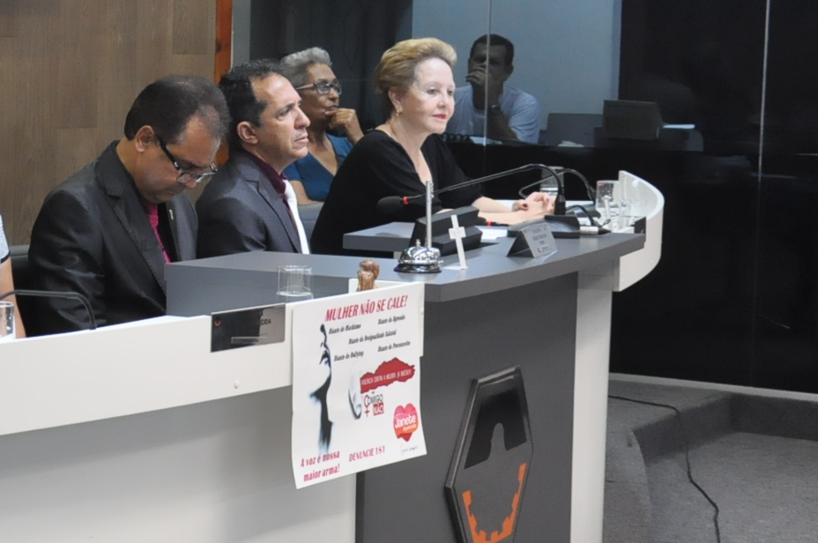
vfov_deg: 13.1
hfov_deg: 18.9
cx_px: -86
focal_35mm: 104
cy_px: 211
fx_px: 2360
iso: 2000
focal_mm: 30
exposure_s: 1/125
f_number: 5.6
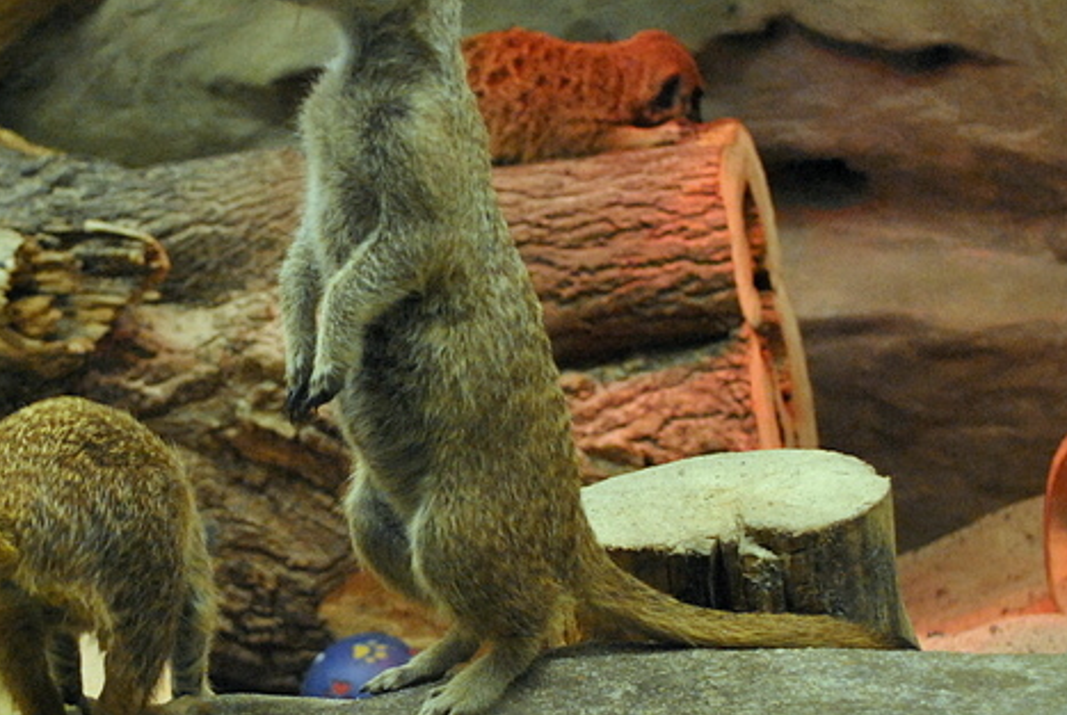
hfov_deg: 25.4
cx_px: 292
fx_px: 2345
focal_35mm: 79
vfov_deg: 17.3
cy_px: 482
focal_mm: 24
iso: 720
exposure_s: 1/30
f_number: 4
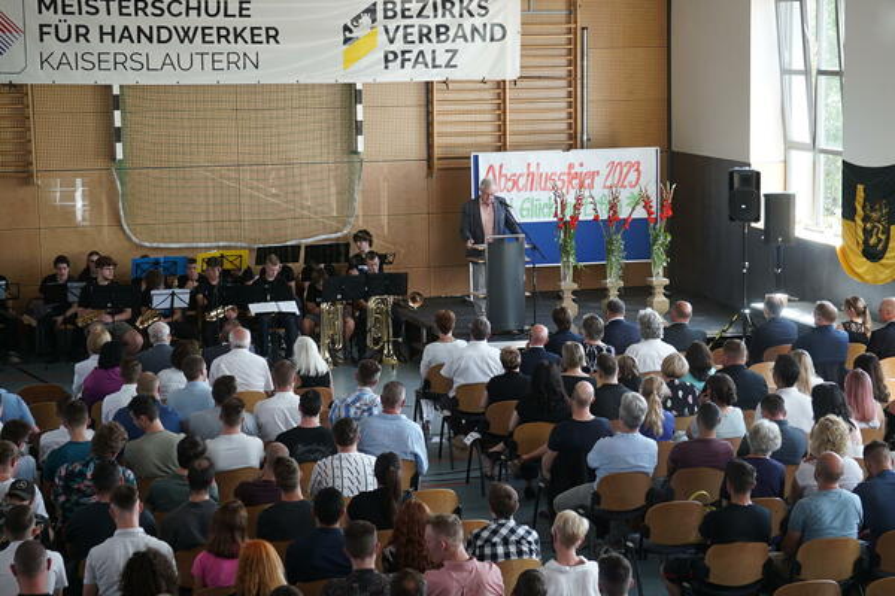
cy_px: 298
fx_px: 2038
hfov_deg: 24.8
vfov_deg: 16.7
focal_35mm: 82
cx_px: 448
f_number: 4.5
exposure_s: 1/100
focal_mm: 55
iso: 640
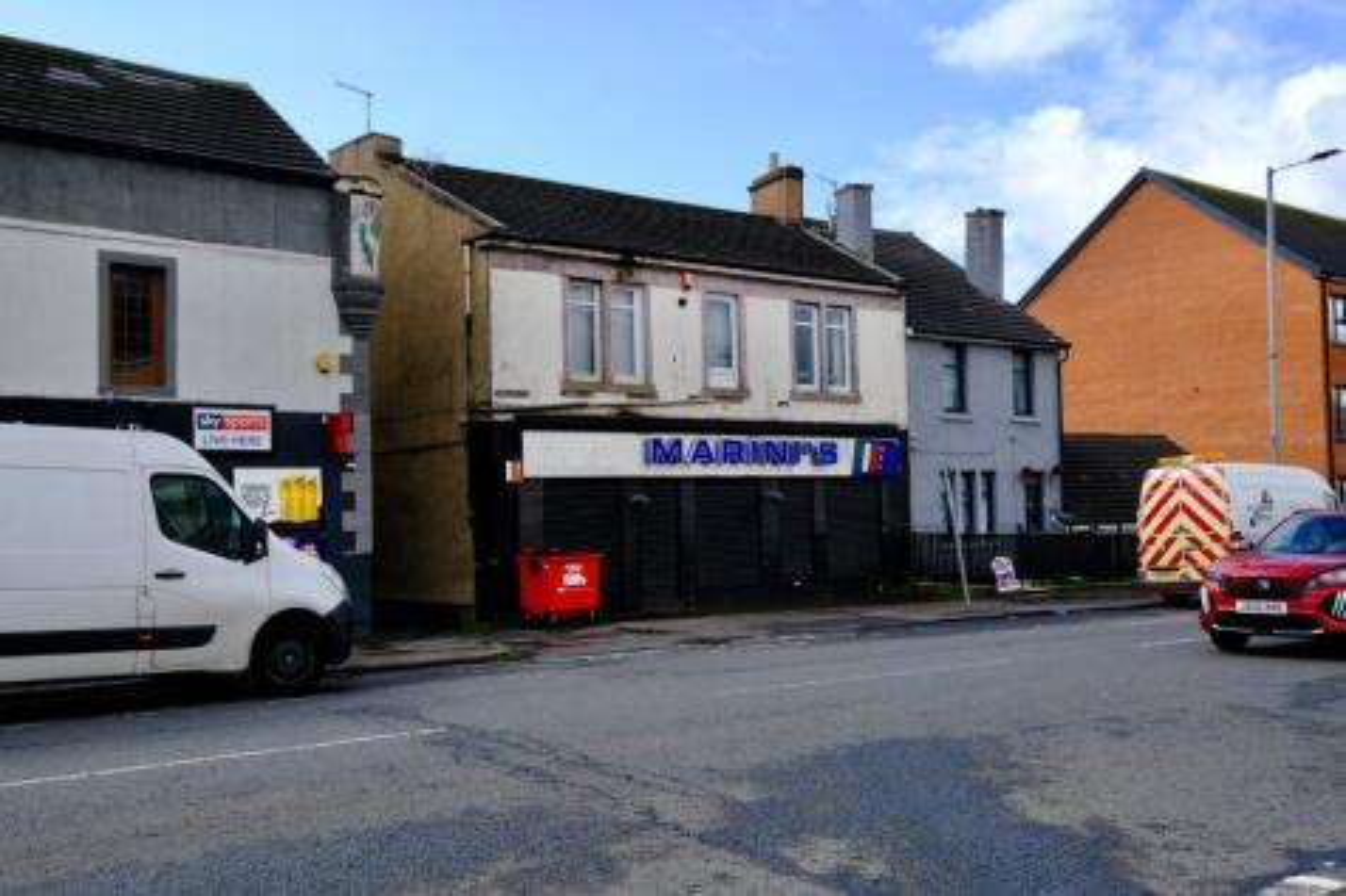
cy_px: 448
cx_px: 673
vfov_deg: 36.8
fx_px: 1345
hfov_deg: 53.1
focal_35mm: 36
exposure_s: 1/600
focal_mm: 24
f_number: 5.6
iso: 160
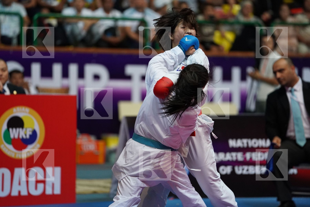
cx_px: 155
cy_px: 104
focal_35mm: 200
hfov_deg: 10.3
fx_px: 1722
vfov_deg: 6.9
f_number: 2.8
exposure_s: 1/1000
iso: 4000
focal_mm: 200
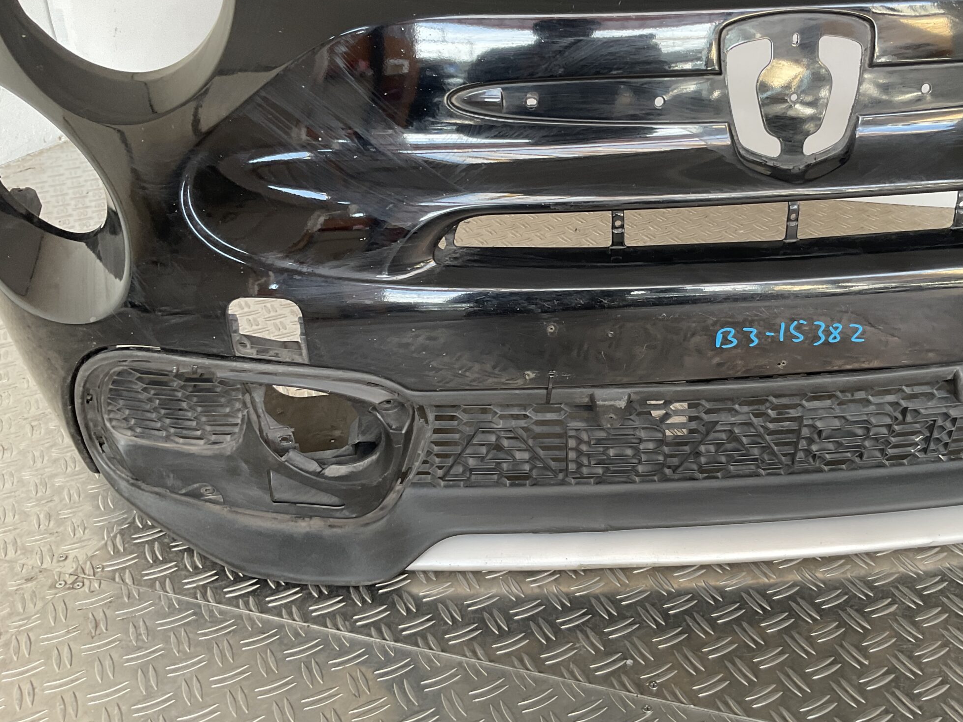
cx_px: 622
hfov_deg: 48.4
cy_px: 270
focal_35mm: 38
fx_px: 1057
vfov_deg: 37.5
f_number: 1.8
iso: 40
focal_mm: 3
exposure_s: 1/50
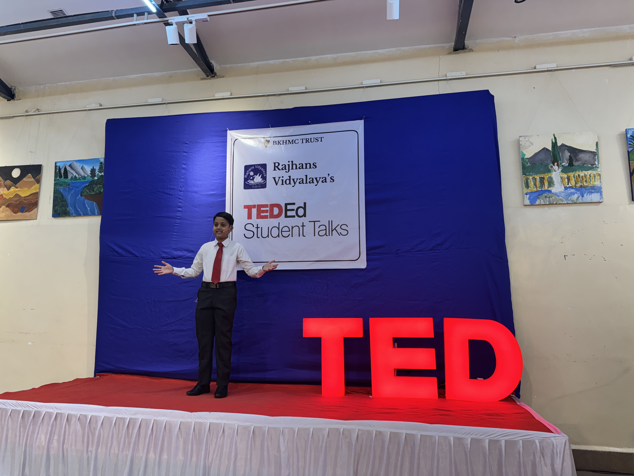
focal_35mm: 24
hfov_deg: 71.6
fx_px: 440
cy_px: 238
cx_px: 317
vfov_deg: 56.8
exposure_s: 1/100
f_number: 1.78
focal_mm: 6.76
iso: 160
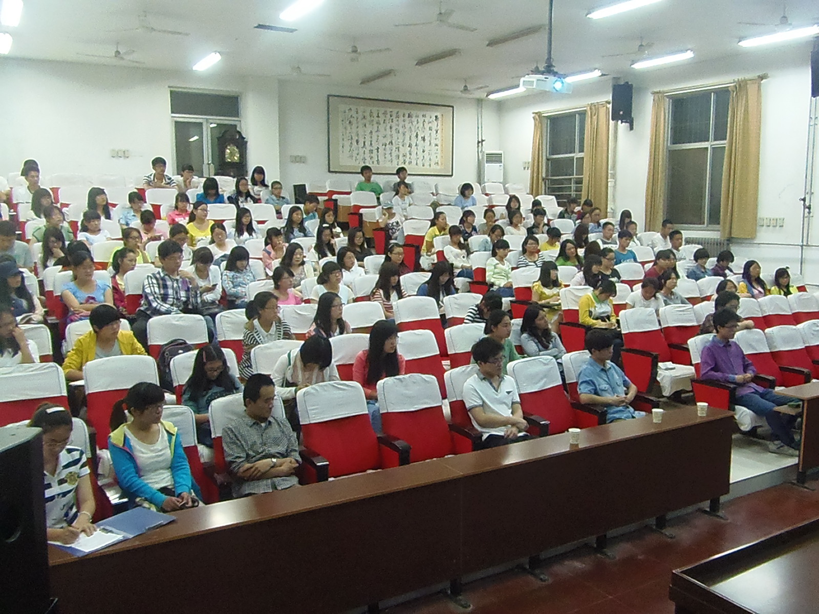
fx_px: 710
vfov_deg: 46.8
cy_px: 307
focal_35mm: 30
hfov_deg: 60.0
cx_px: 410
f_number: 3.2
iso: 1600
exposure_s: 1/60
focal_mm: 5.5
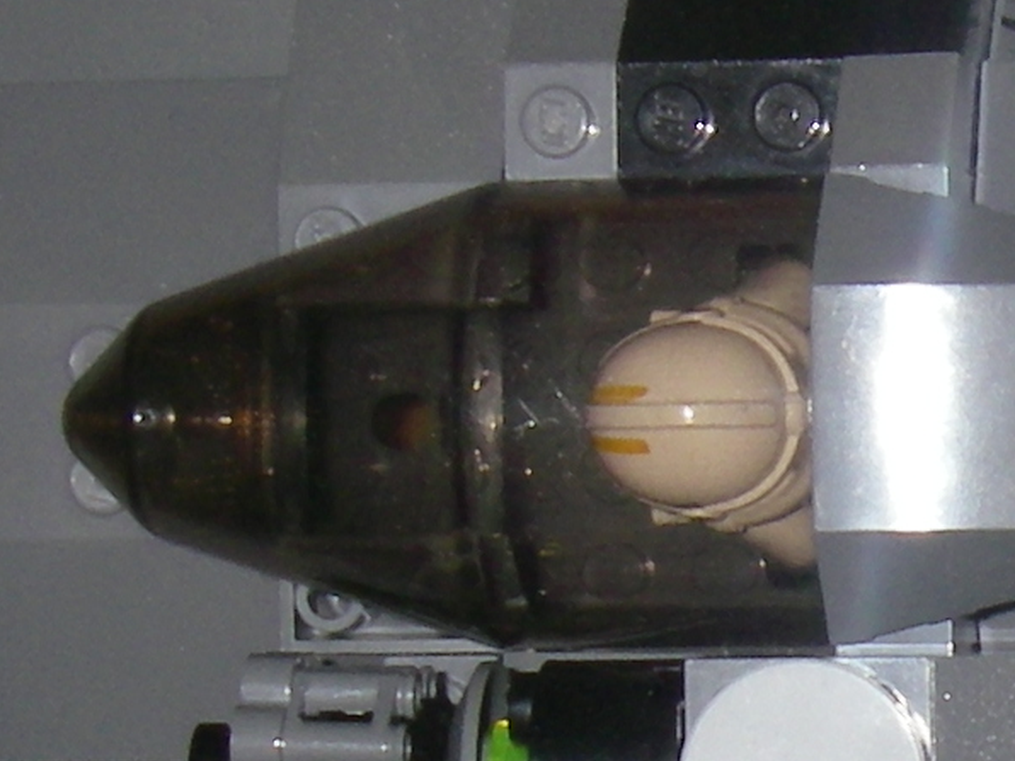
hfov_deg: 9.9
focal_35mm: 196
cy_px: 720
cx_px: 1277
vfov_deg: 7.6
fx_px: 5747
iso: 64
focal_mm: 6.3
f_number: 6.6
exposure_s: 1/40
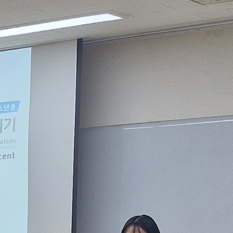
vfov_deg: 11.8
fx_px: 1074
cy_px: 349
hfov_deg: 9.8
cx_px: -441
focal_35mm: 141
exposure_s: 1/120
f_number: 1.8
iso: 100
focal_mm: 5.54
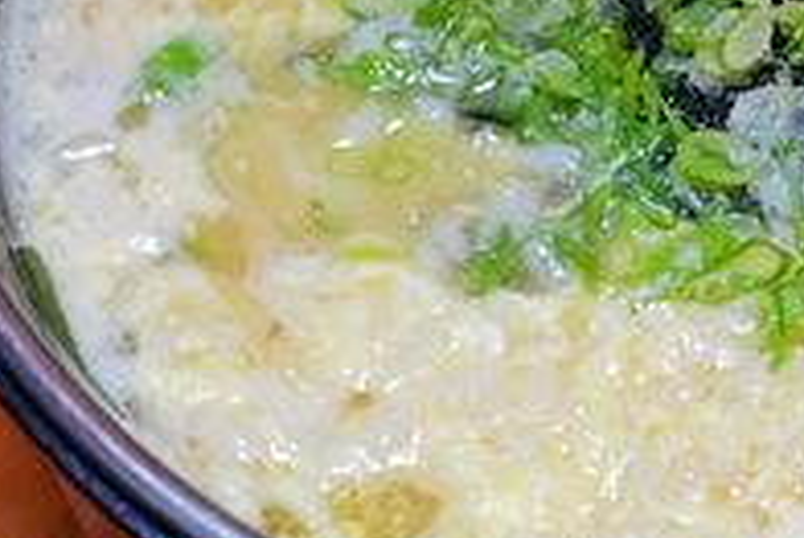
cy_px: 76
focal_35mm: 156
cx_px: 911
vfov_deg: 8.8
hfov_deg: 12.9
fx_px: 3486
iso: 125
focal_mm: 17.27
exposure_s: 1/50
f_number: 2.8
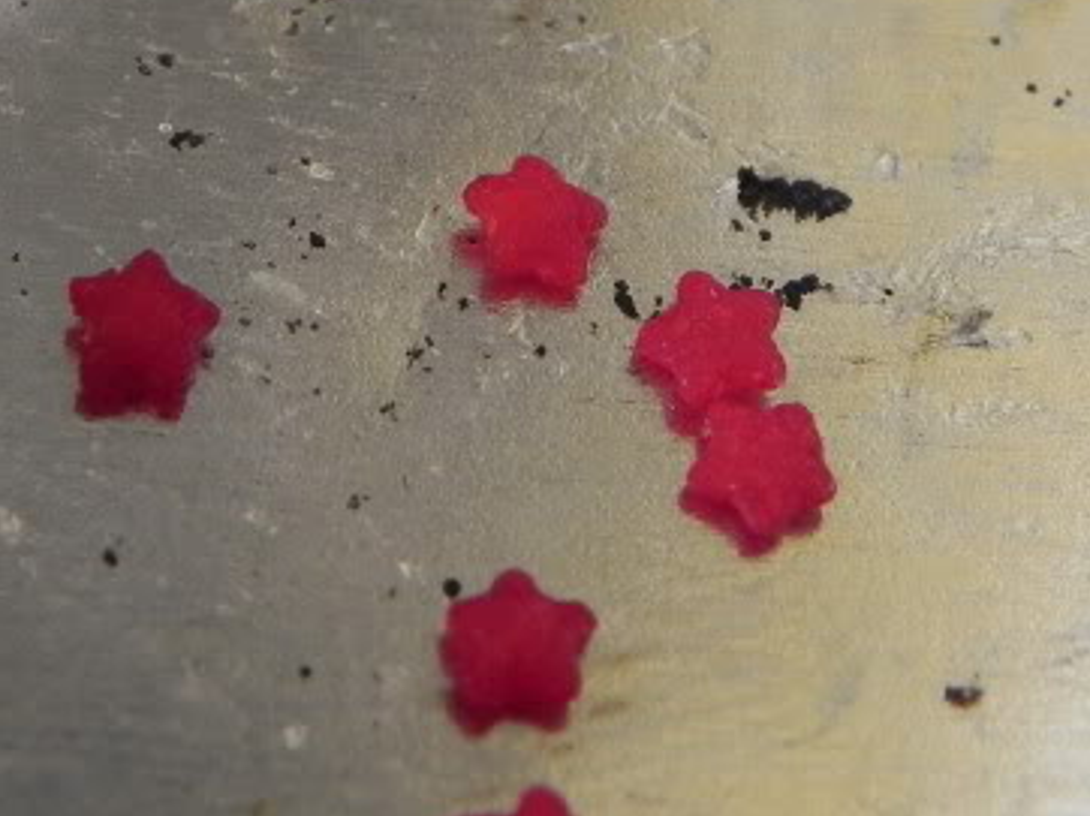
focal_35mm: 115
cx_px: 518
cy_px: 328
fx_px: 3619
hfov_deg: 17.1
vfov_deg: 12.9
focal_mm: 9.2
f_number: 3.5
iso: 201
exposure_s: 1/30
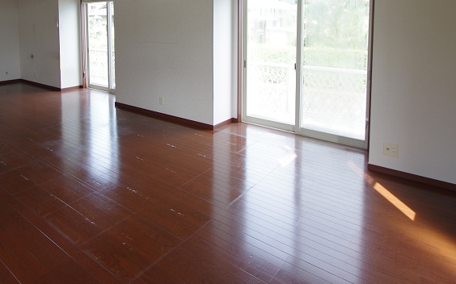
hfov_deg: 71.8
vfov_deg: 46.1
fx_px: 311
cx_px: 181
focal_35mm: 25
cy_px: 48
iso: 200
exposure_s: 1/60
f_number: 5
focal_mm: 10
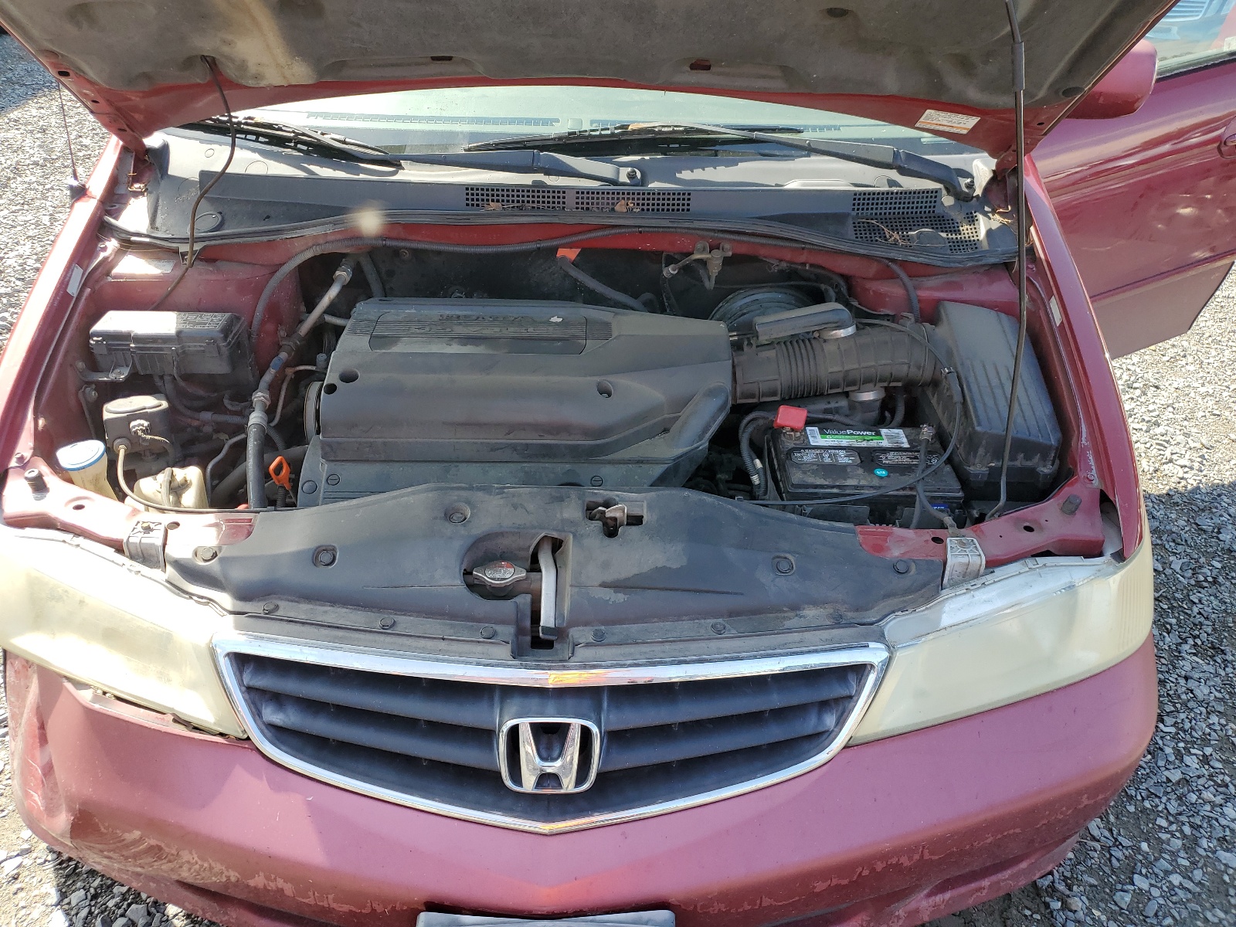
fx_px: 928
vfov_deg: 53.1
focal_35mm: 26
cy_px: 464
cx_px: 618
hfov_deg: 67.3
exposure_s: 1/526
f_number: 1.5
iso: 50
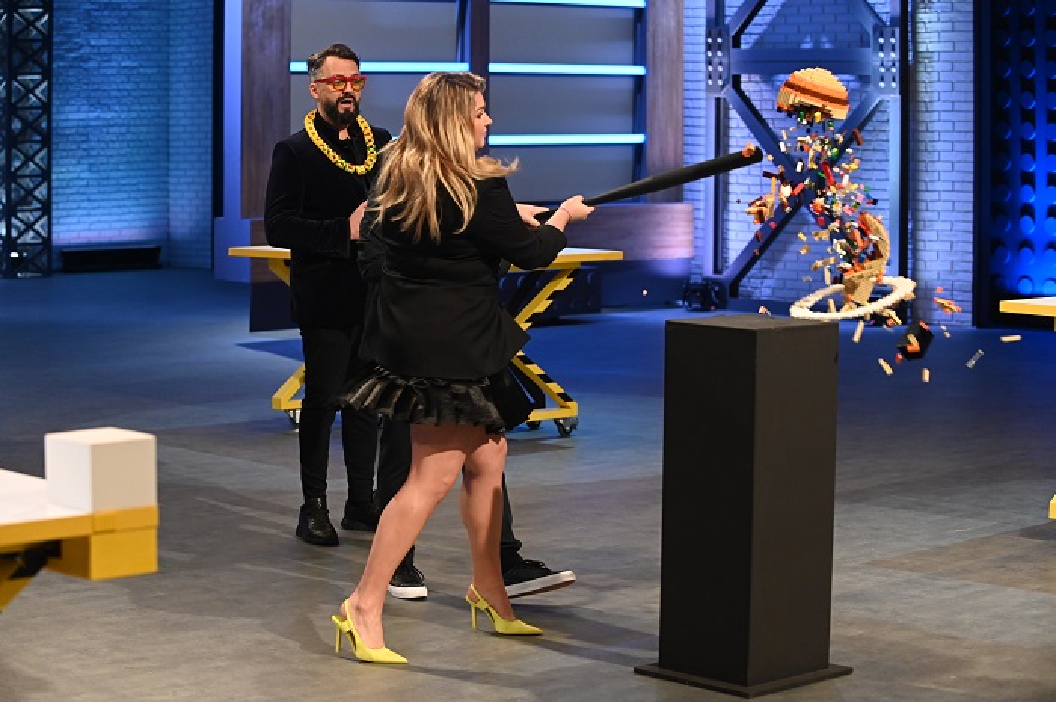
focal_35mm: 140
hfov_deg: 14.7
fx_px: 4102
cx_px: 528
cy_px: 351
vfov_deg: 9.8
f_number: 4
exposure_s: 1/200
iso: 4000
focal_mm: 140
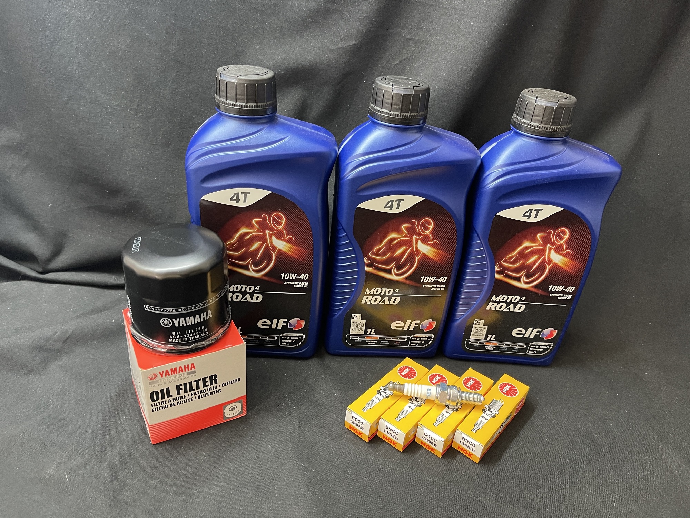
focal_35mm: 25
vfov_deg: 54.9
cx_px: 345
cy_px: 259
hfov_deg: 69.4
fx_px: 498
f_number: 1.6
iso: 320
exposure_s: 1/60
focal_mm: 5.1
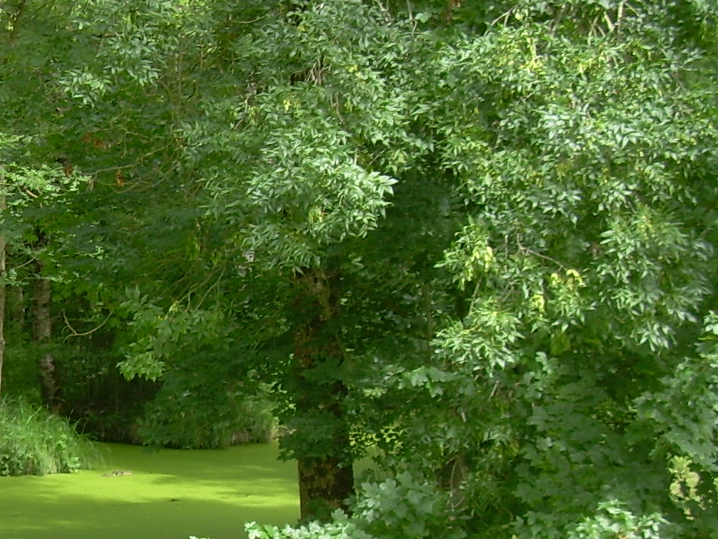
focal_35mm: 92
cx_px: -100
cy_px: 390
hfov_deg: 20.2
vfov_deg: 16.0
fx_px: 1909
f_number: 2.8
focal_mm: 6.3
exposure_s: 1/162
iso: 50
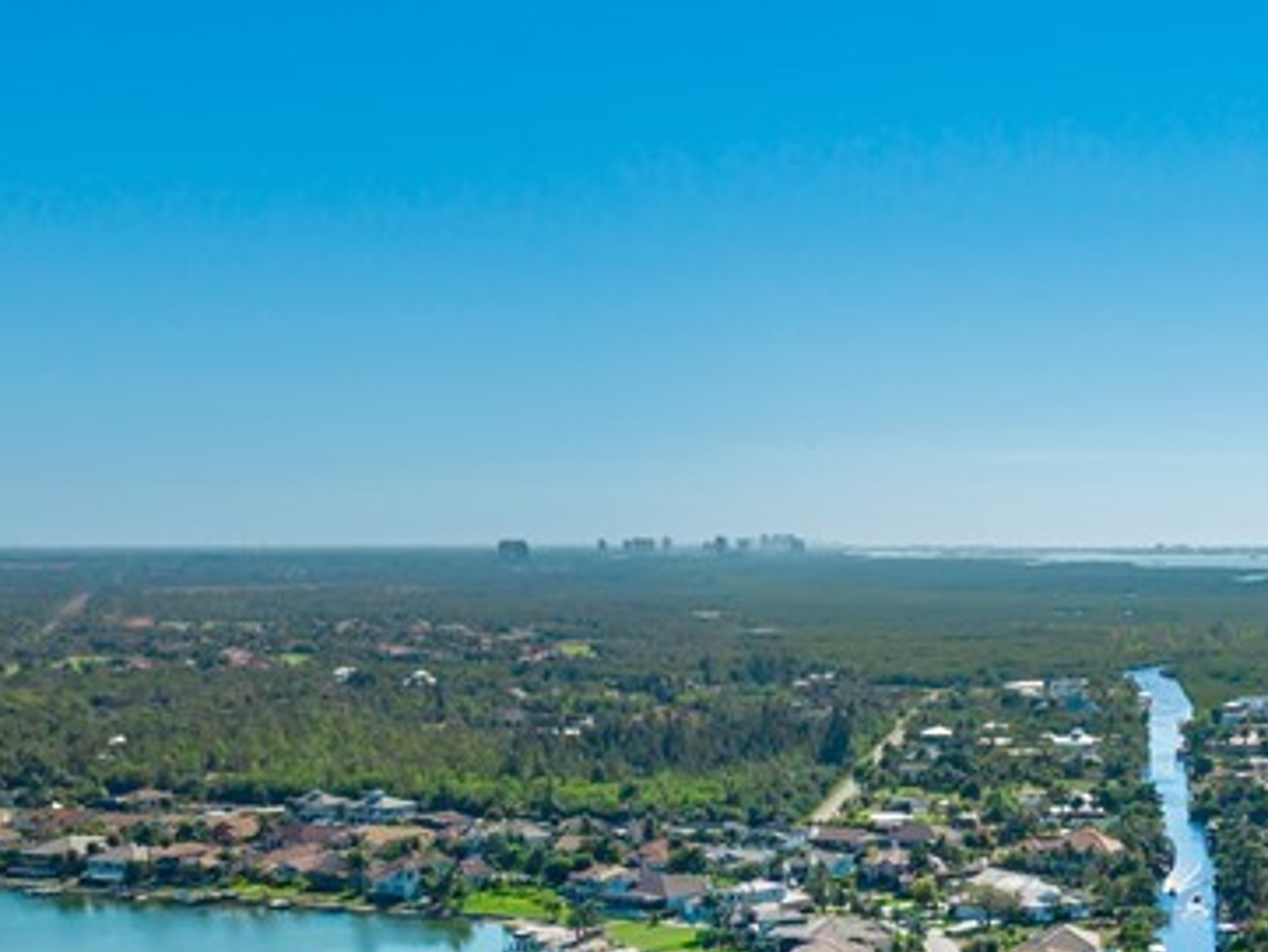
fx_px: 2492
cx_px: 1110
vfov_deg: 19.9
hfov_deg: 27.6
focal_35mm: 68
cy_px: 1235
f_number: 1.8
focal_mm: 8.67
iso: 100
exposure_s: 1/640
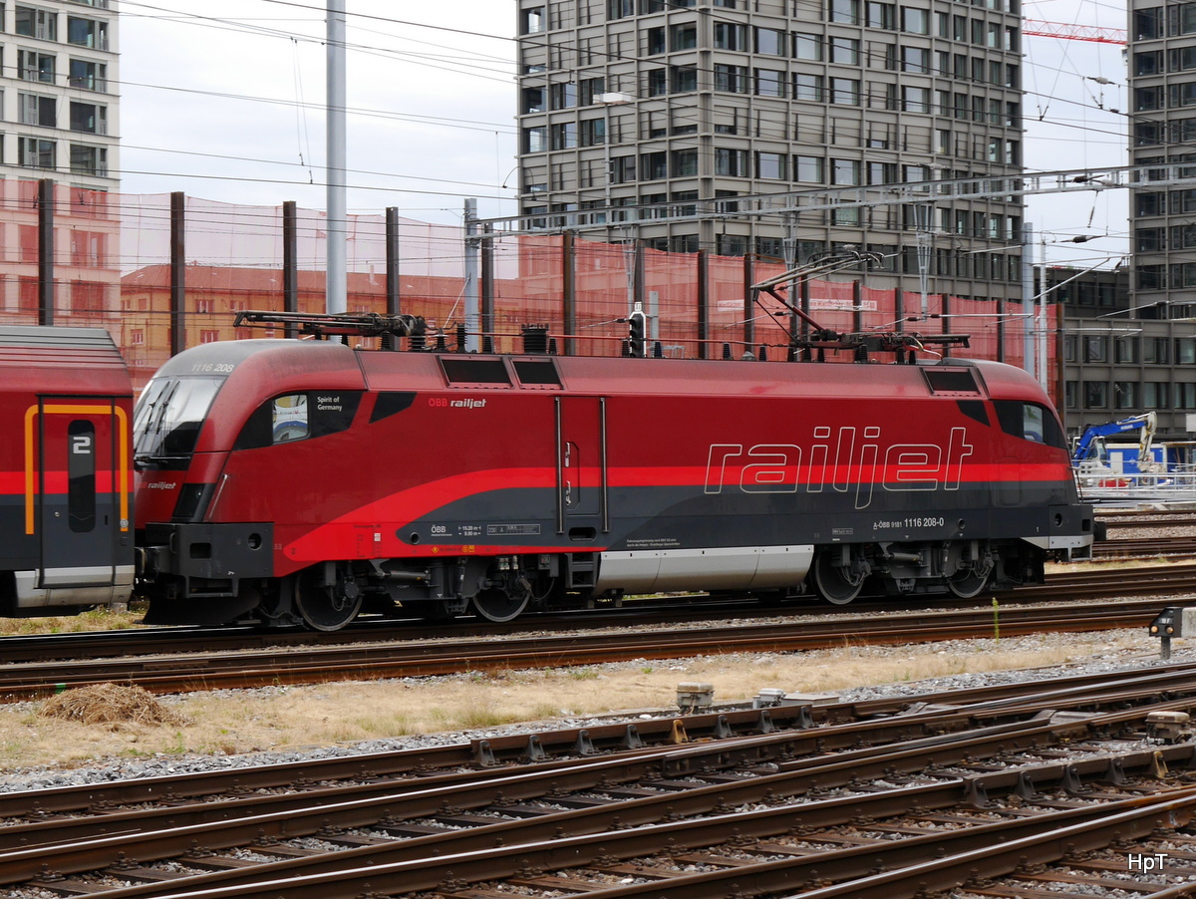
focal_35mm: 56
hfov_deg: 34.3
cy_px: 450
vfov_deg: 26.1
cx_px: 598
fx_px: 1936
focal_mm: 28
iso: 160
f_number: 6.3
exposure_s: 1/160
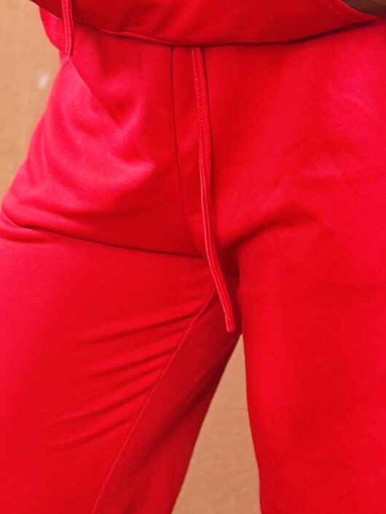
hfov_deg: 8.5
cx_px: 227
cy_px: 233
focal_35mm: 174
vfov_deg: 11.4
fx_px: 2585
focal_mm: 6.86
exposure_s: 1/50
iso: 200
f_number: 1.78
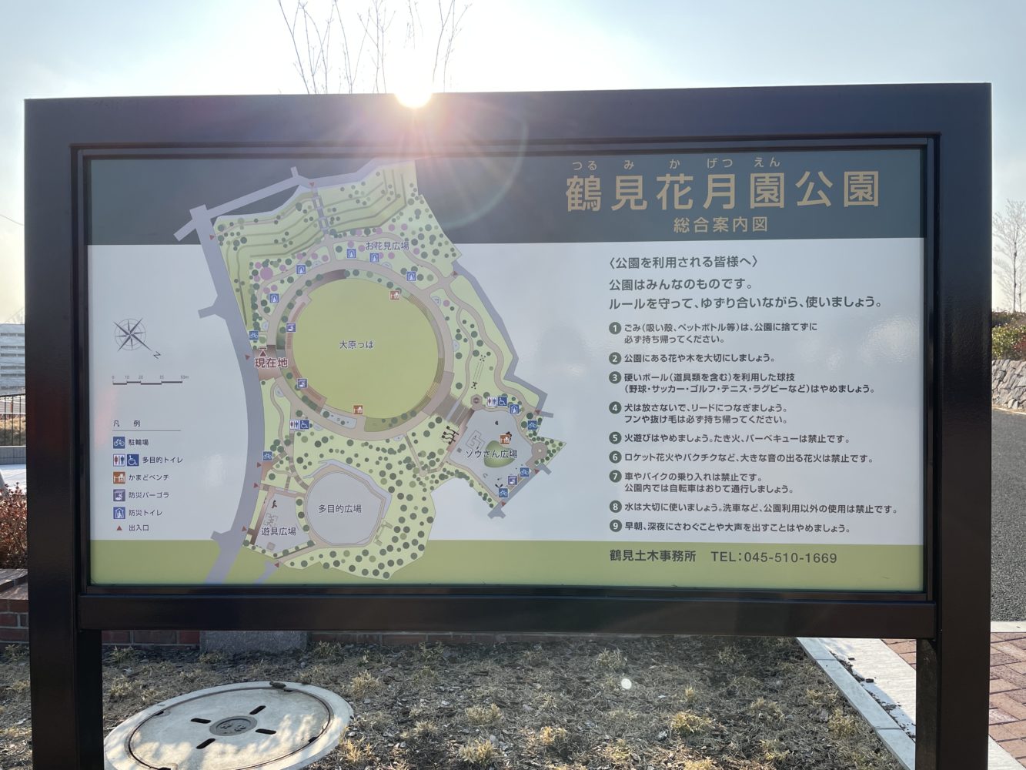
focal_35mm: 26
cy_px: 385
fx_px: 771
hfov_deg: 67.3
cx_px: 513
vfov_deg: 53.1
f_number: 1.6
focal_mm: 4.2
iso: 32
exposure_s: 1/1553
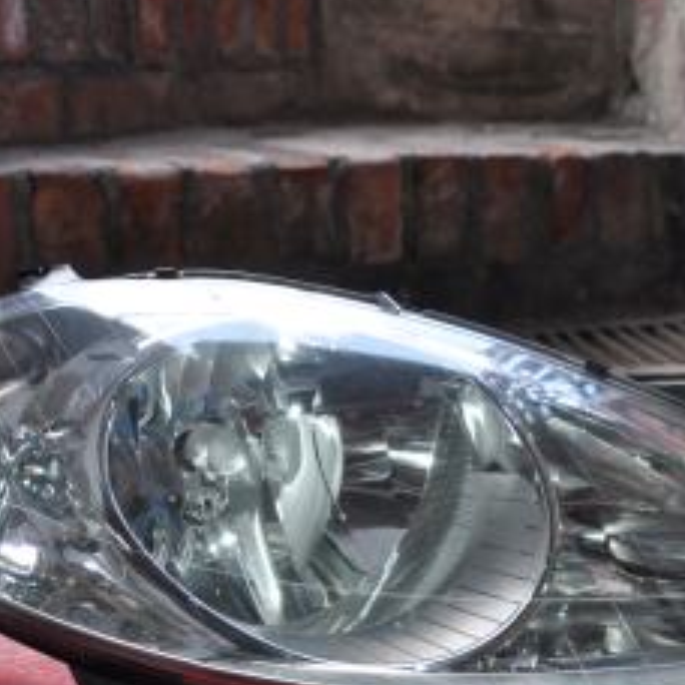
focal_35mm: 67
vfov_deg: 25.7
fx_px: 1500
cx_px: 406
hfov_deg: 25.7
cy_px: 403
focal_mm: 24
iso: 400
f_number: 3.8
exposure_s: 1/125
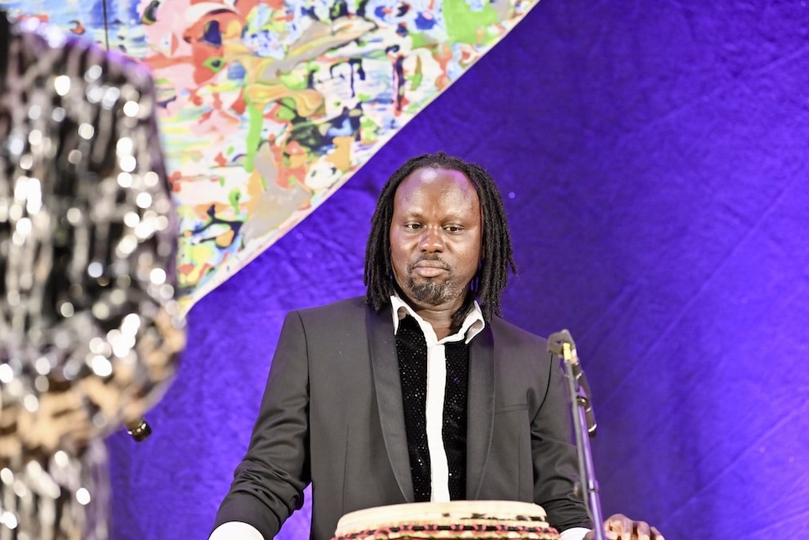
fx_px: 4675
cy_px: 263
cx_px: 419
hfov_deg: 9.9
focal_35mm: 208
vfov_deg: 6.6
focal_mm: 200
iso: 4500
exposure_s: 1/100
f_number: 4
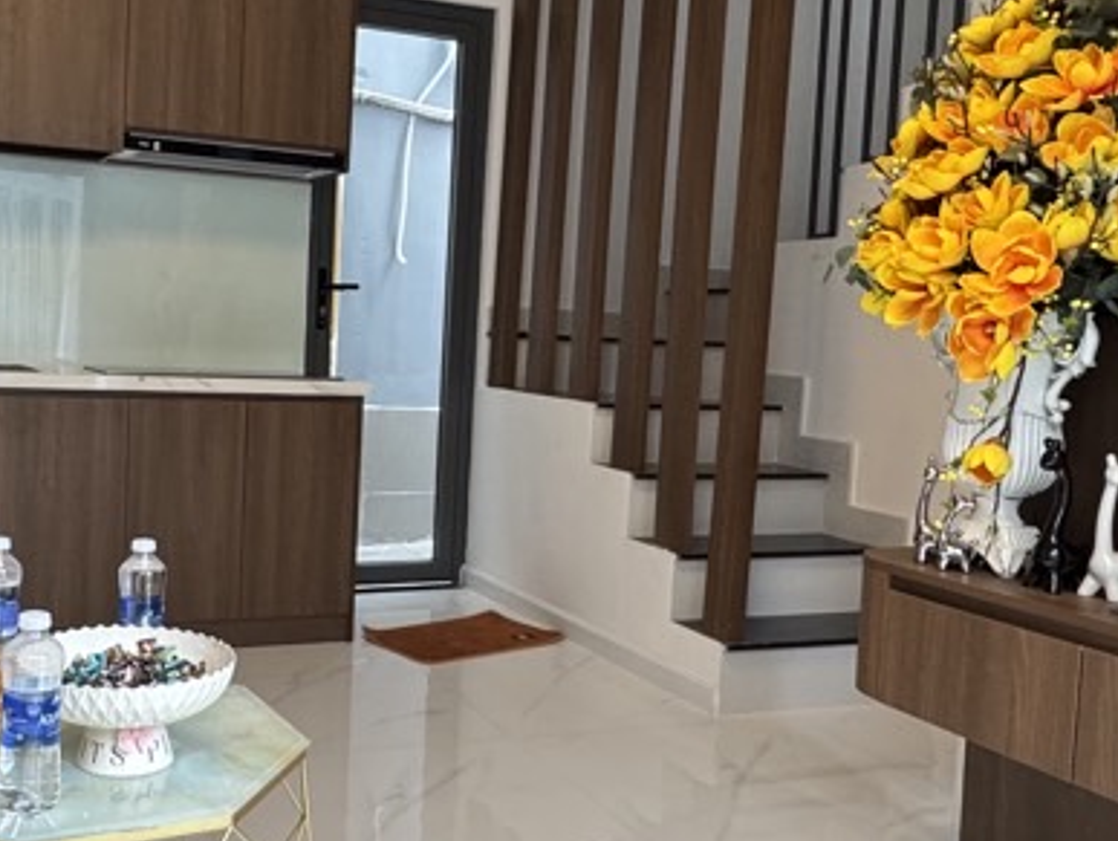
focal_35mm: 37
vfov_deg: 38.7
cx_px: 338
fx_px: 1196
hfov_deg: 48.9
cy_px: 410
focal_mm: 2.22
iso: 320
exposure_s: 1/99
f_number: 2.2
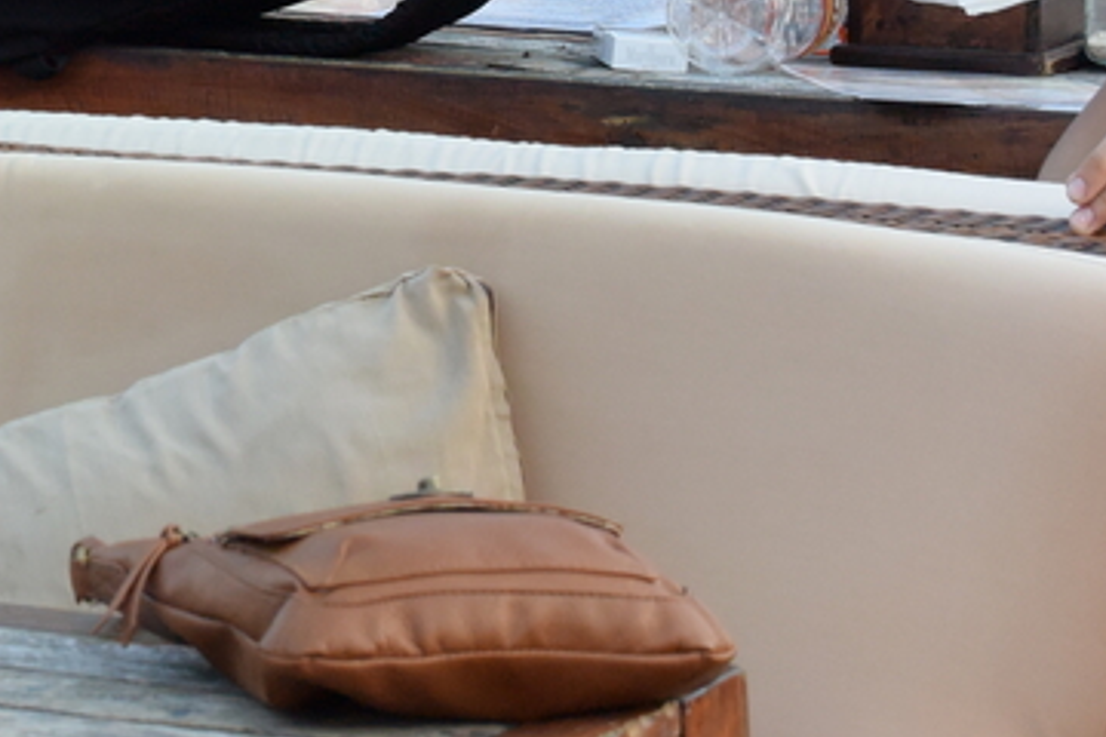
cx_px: -157
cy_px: -279
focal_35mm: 243
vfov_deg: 5.6
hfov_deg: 8.4
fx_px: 7465
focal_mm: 30
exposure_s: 1/100
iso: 400
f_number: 5.6
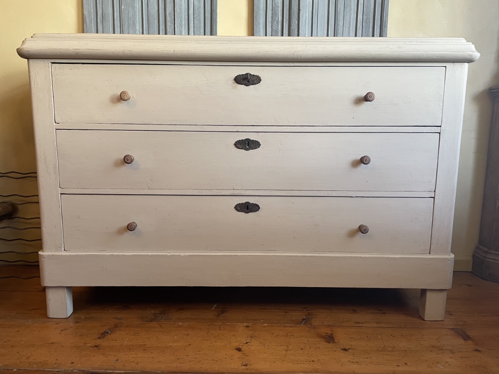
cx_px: 250
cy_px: 187
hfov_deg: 67.3
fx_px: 375
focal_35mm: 26
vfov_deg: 53.1
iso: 160
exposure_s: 1/50
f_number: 1.6
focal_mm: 4.2
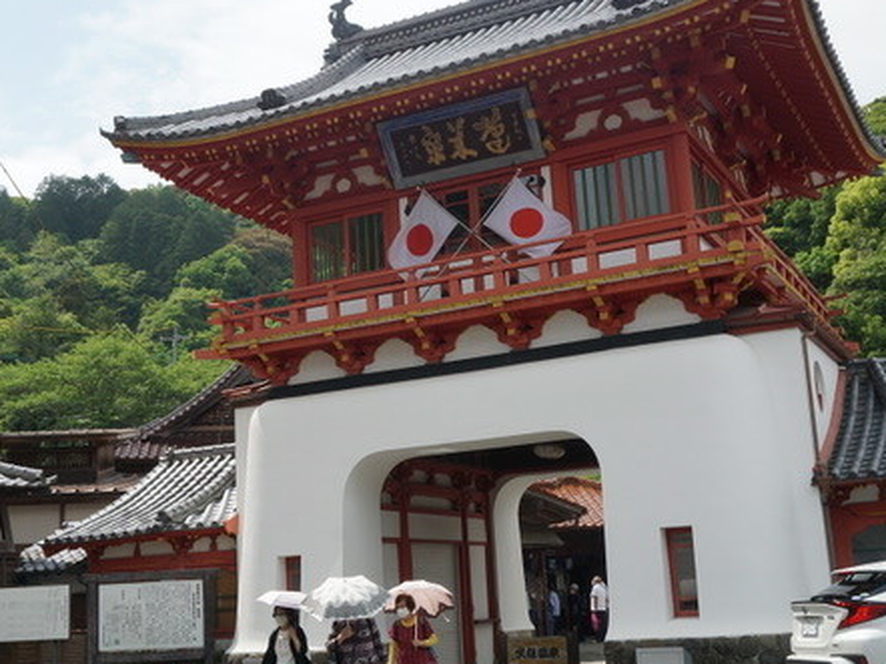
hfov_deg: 41.2
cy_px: 321
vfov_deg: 31.5
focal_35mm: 46
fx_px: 1177
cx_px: 379
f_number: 11
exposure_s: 1/800
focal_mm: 22
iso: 500
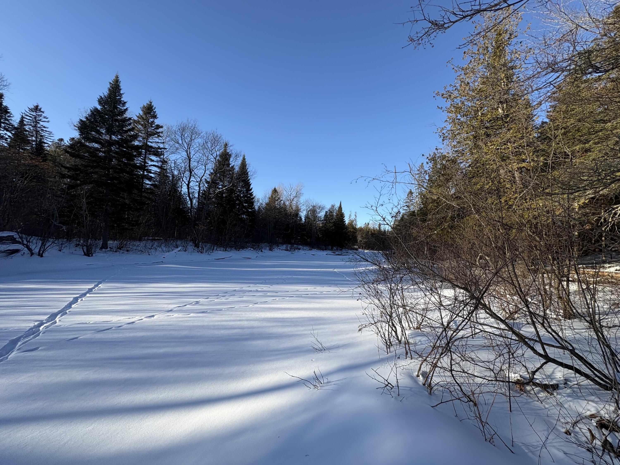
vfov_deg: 85.7
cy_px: 232
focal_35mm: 14
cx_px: 310
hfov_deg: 102.1
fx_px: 251
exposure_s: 1/1048
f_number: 2.2
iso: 50
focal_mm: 2.22
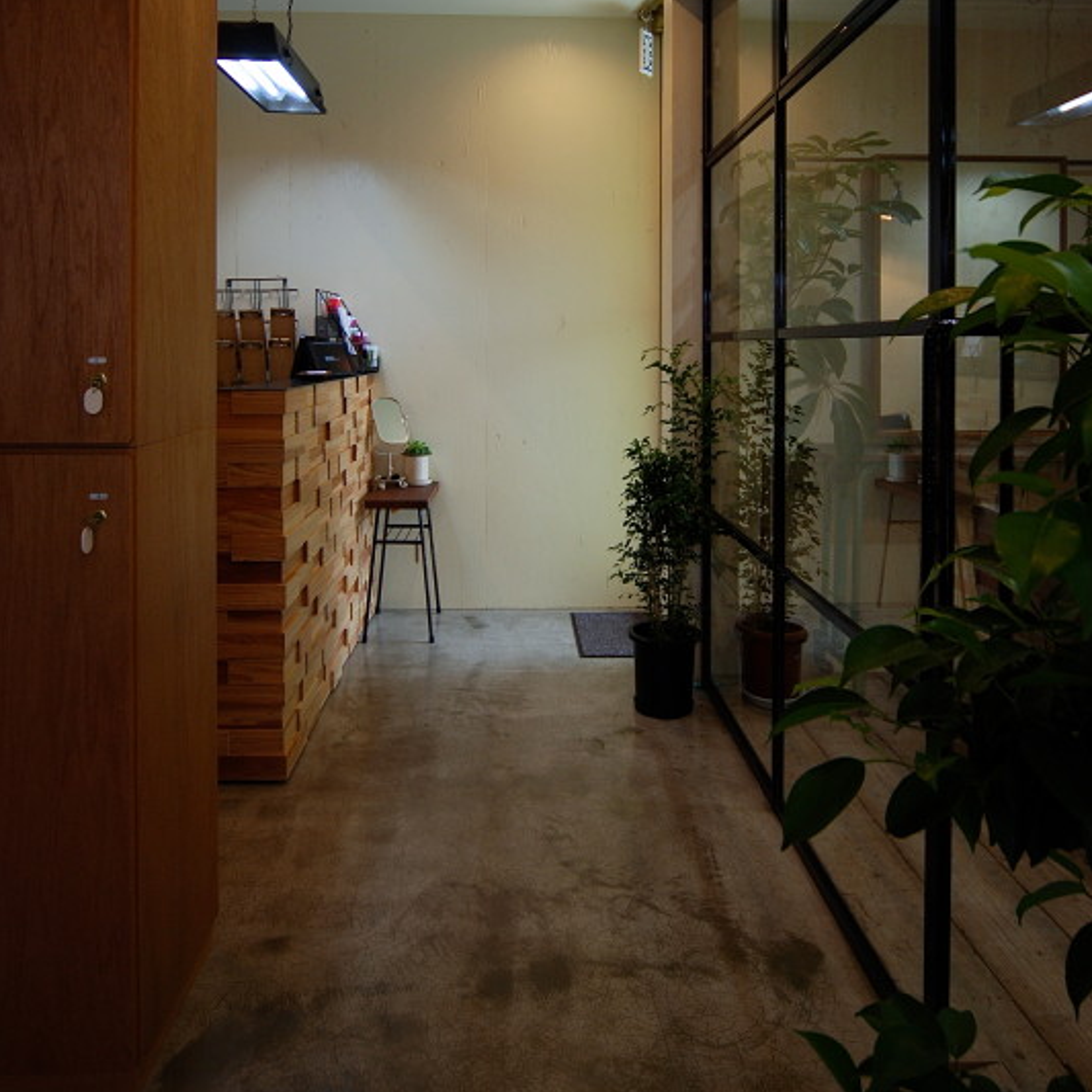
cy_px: 338
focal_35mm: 23
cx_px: 547
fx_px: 821
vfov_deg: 64.9
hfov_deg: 67.3
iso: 200
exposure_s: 1/30
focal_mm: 12
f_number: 4.5
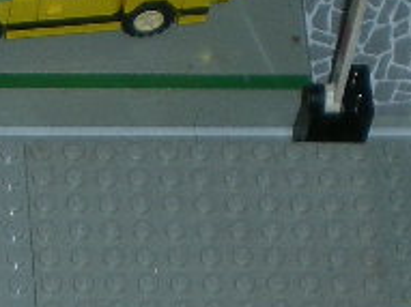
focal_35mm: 300
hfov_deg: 6.6
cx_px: -90
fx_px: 3560
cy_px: 520
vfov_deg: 4.9
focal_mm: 9.3
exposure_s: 1/60
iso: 50
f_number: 3.9
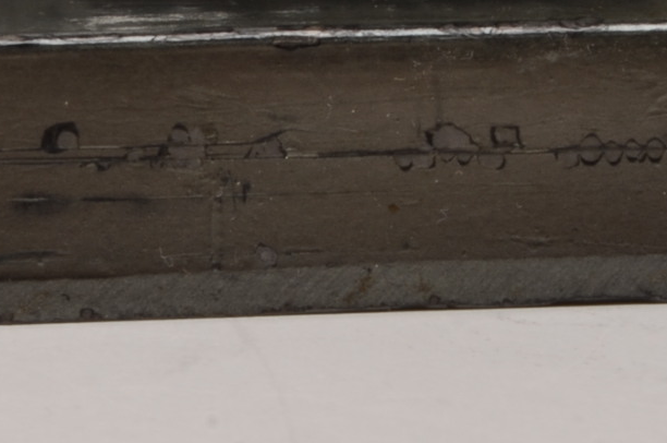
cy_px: -403
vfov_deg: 4.1
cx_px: -363
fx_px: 6142
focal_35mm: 332
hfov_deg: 6.1
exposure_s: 1/160
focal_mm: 55
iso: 100
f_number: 32
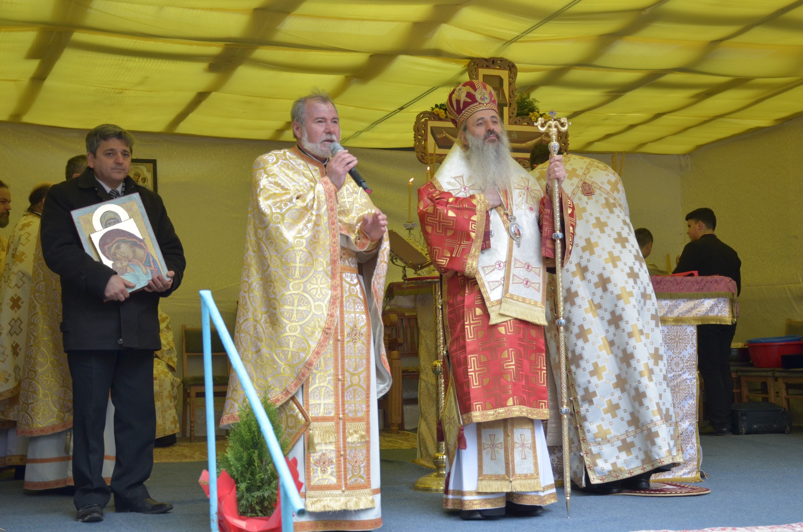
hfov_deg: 35.1
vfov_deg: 23.7
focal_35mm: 57
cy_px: 266
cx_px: 402
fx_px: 1269
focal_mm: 38
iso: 640
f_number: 4.2
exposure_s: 1/200
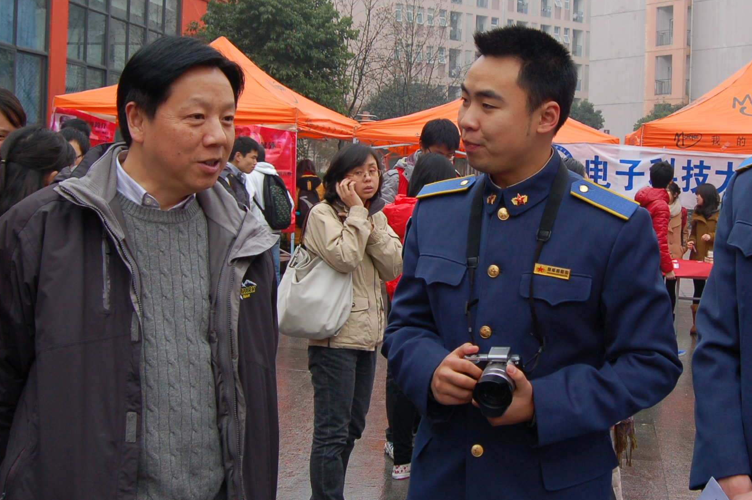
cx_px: 502
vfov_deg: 27.4
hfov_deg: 39.9
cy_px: 187
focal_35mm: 49
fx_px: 1023
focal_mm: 18
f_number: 5.6
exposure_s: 1/125
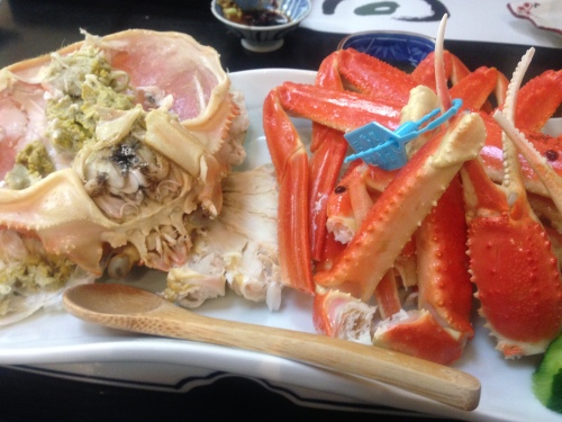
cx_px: 281
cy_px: 211
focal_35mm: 33
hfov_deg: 55.4
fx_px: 536
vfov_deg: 42.9
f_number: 2.4
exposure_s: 1/20
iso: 200
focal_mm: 4.12
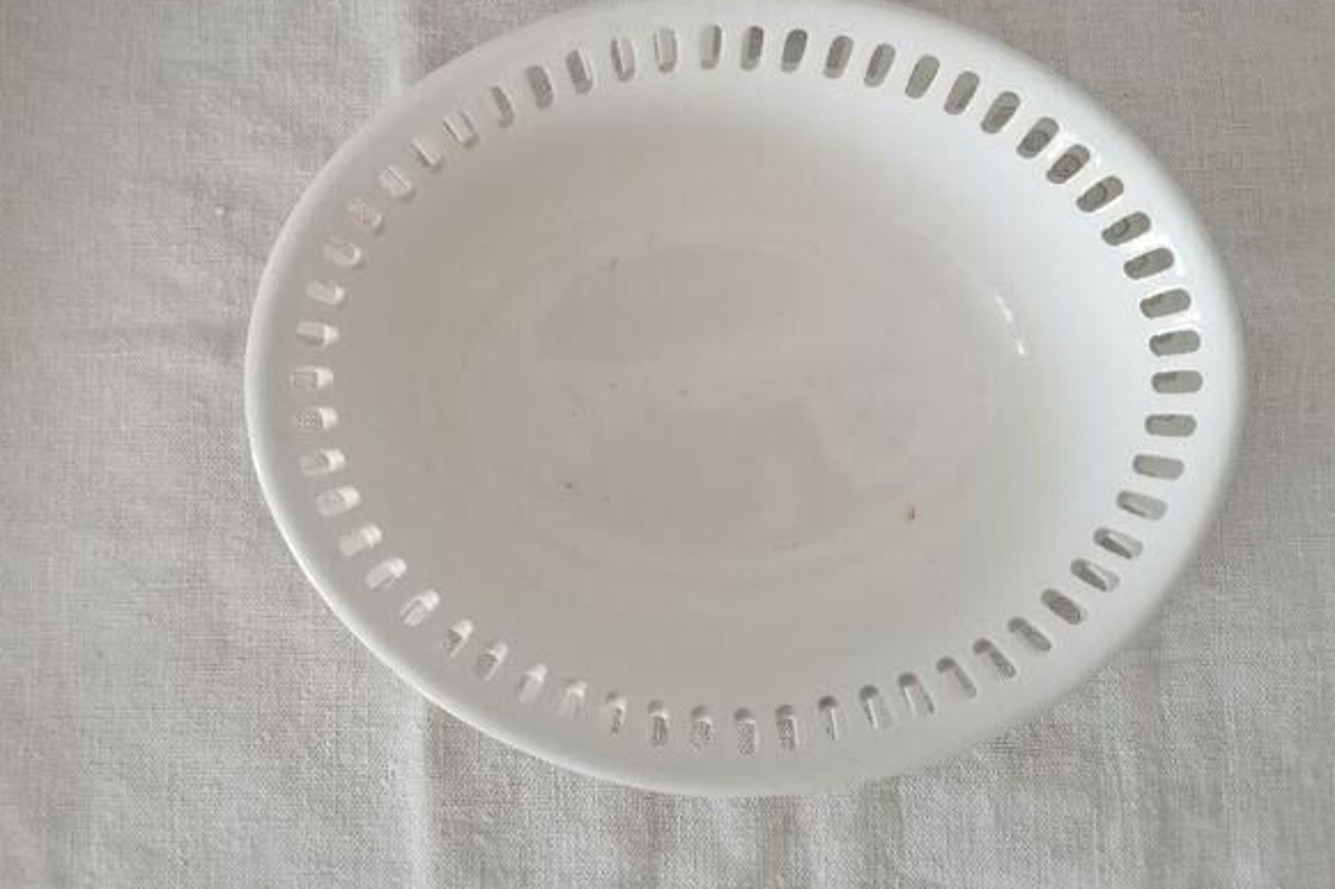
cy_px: 374
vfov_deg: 44.8
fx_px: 1075
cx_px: 655
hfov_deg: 63.7
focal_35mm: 29
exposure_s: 1/25
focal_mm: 4.75
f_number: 1.8
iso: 400
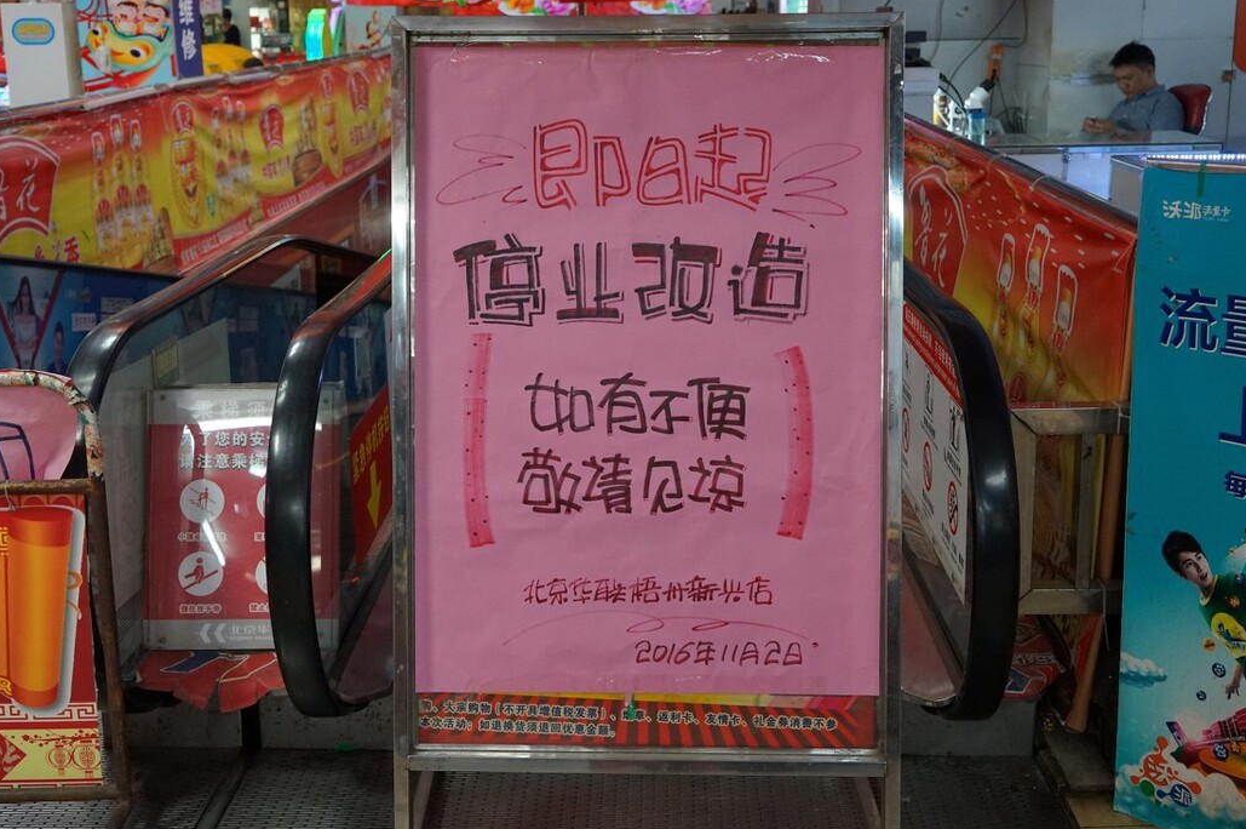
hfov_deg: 46.4
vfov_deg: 31.8
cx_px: 596
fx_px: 1452
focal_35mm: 42
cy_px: 365
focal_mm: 36
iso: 2500
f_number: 5
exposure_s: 1/100
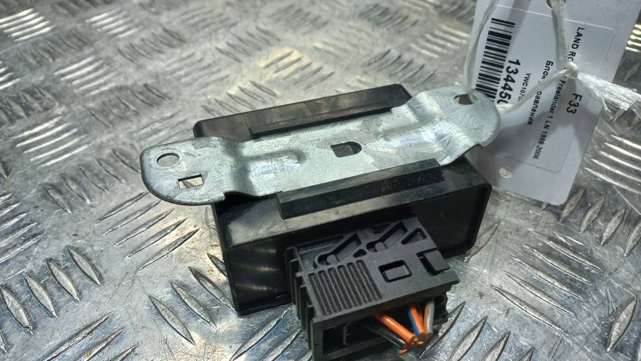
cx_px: 322
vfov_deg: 41.4
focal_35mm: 28
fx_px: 476
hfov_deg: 67.9
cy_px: 200
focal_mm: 4.6
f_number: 1.8
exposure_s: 1/50
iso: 25
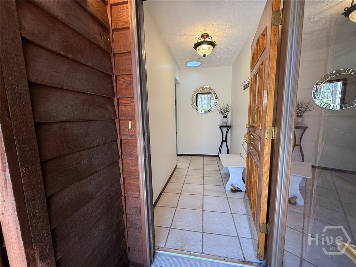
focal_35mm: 14
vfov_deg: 85.7
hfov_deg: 102.1
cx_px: 178
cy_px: 134
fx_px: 144
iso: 100
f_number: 2.2
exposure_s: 1/120
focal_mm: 2.22
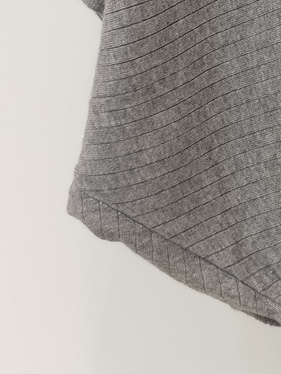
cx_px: 449
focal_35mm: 112
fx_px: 1212
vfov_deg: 16.3
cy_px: -152
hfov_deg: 12.4
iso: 485
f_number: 1.8
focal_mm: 4.75
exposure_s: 1/60
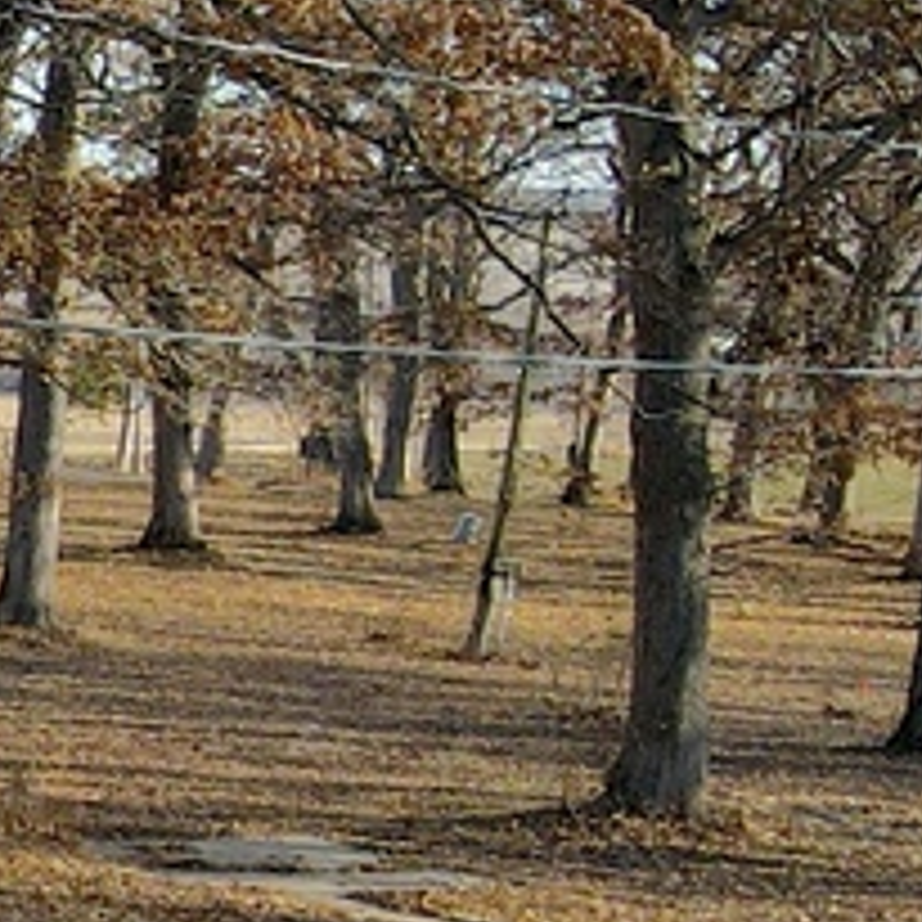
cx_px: -1237
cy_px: 967
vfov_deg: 11.6
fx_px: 4490
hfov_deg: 10.3
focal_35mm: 149
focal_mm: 4.5
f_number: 2.8
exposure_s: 1/250
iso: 100
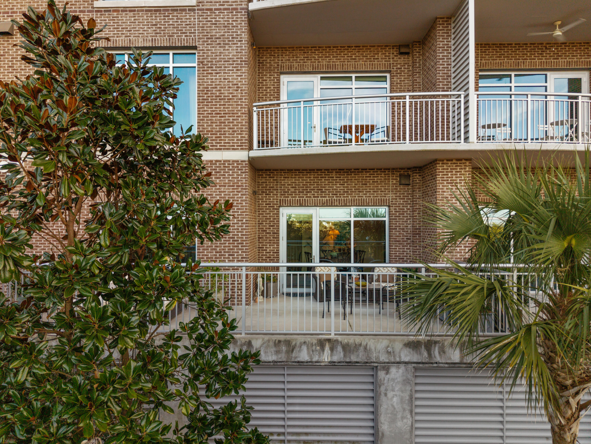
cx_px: 296
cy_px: 222
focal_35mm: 24
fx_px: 410
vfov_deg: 56.8
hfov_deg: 71.6
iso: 100
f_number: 1.8
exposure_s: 1/80
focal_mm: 8.7
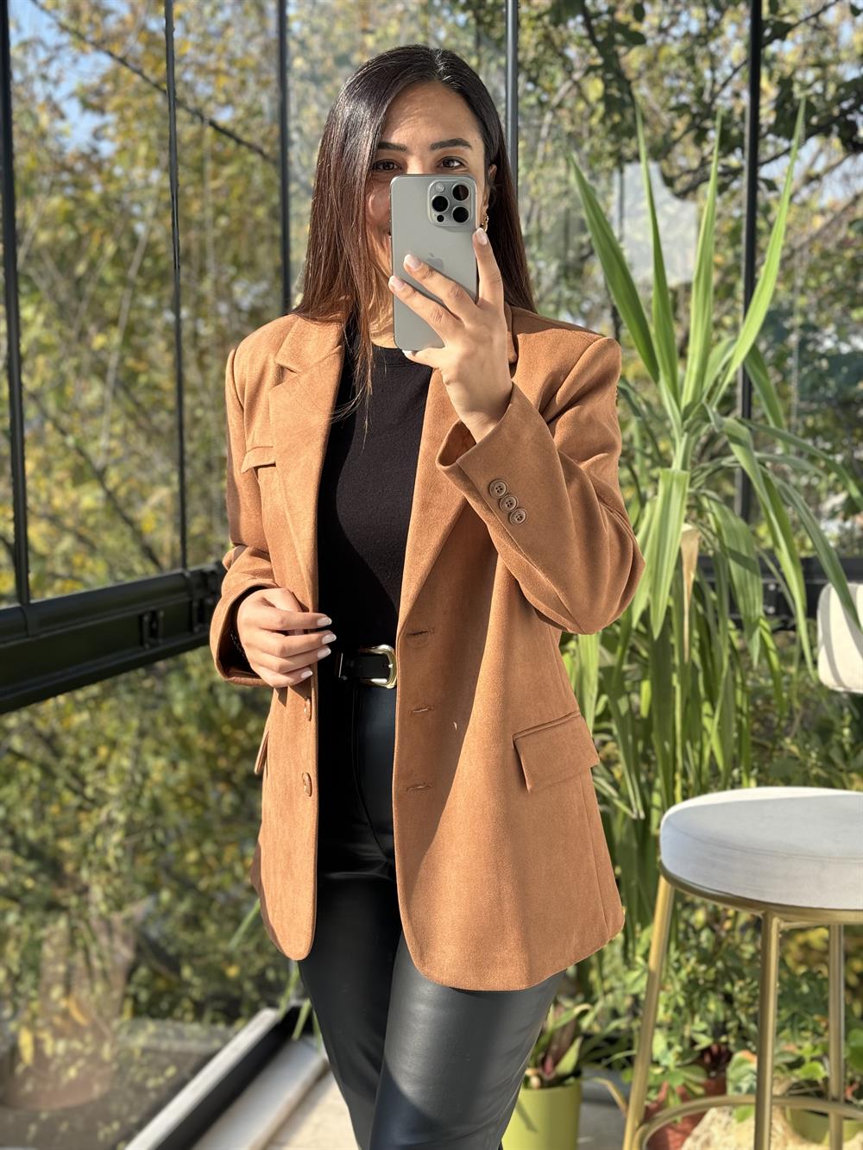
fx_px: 1595
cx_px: 432
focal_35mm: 48
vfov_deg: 39.7
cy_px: 575
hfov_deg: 30.3
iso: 64
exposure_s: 1/374
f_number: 1.78
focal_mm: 6.76
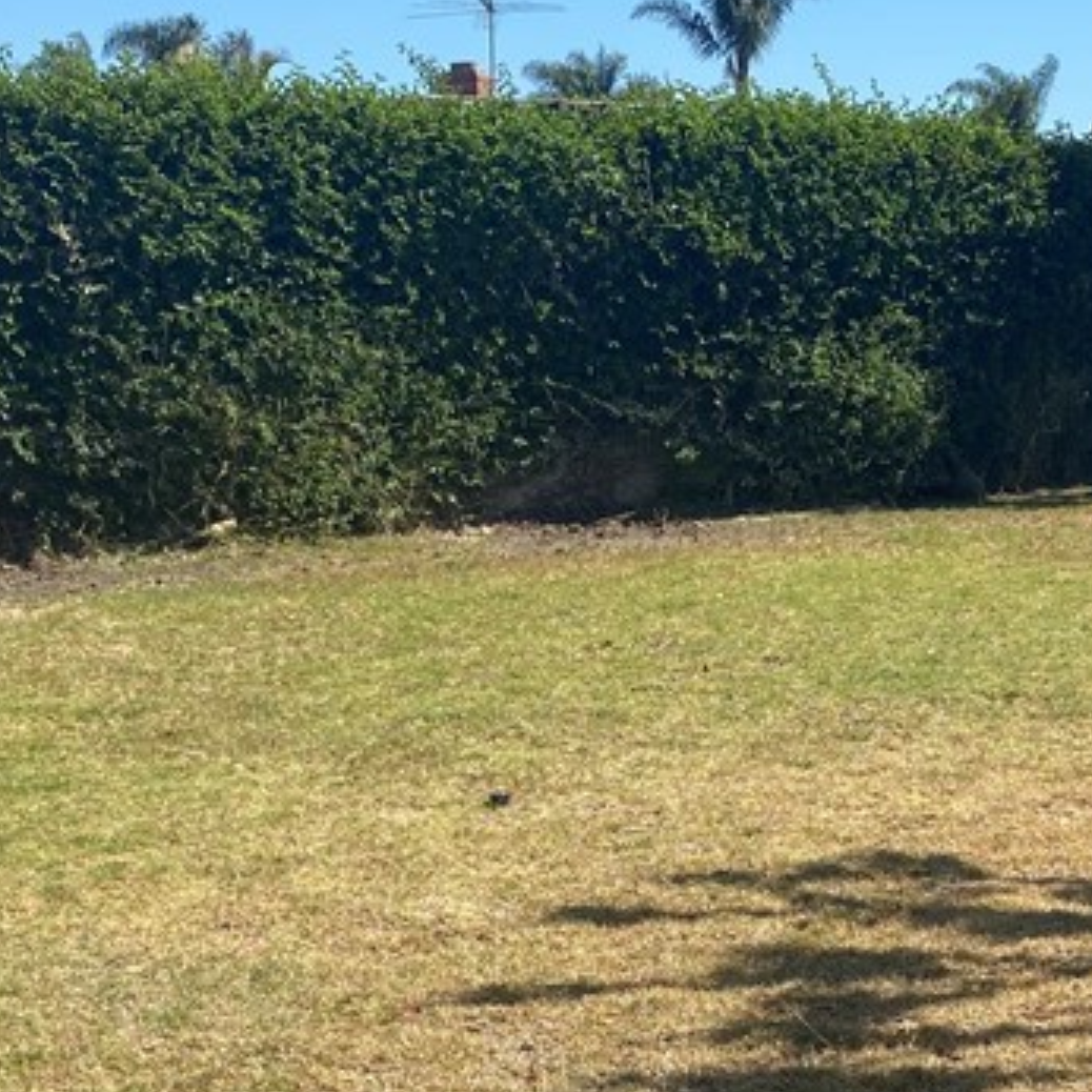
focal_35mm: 68
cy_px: 833
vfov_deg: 25.0
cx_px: 735
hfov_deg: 25.2
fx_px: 2427
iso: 32
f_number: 1.8
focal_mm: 4.25
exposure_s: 1/2688
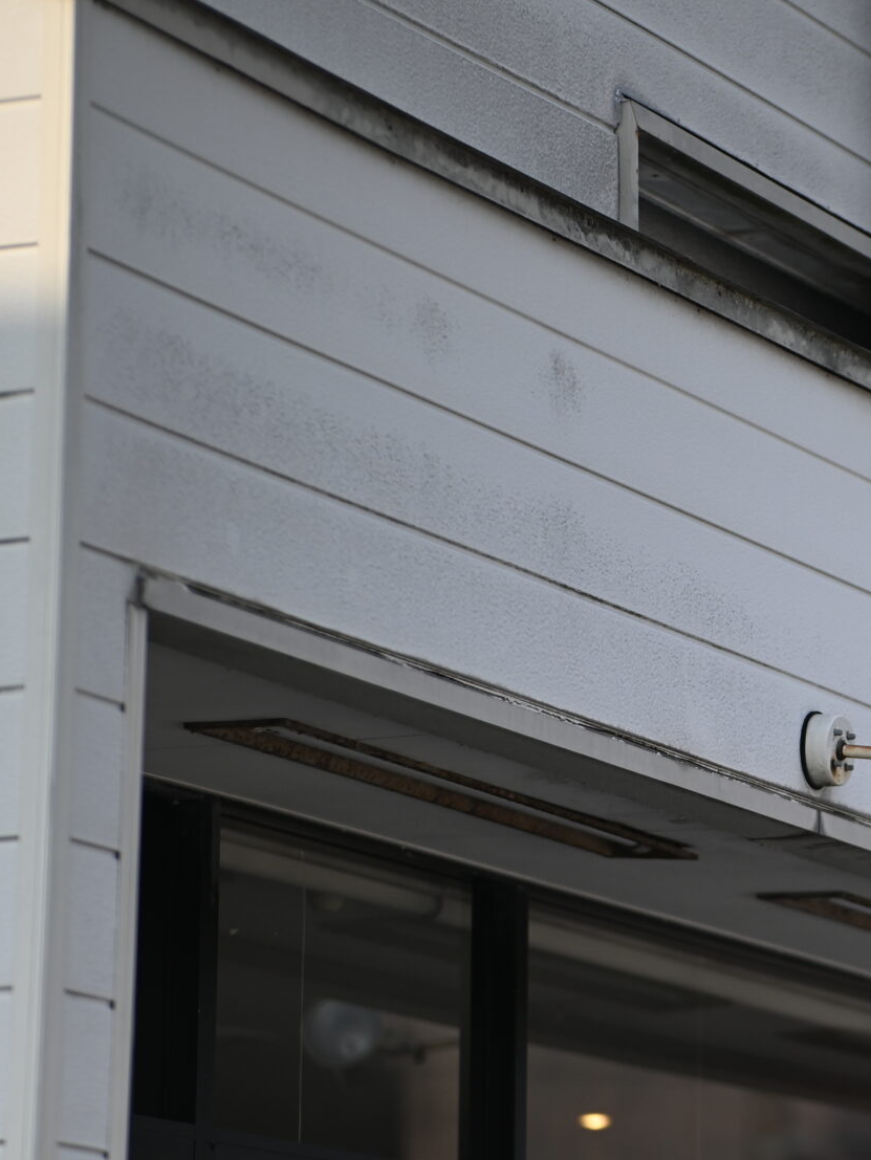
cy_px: 709
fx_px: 6337
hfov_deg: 7.8
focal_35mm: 189
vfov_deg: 10.5
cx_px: 1035
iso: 100
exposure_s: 1/8000
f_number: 1.4
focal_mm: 85
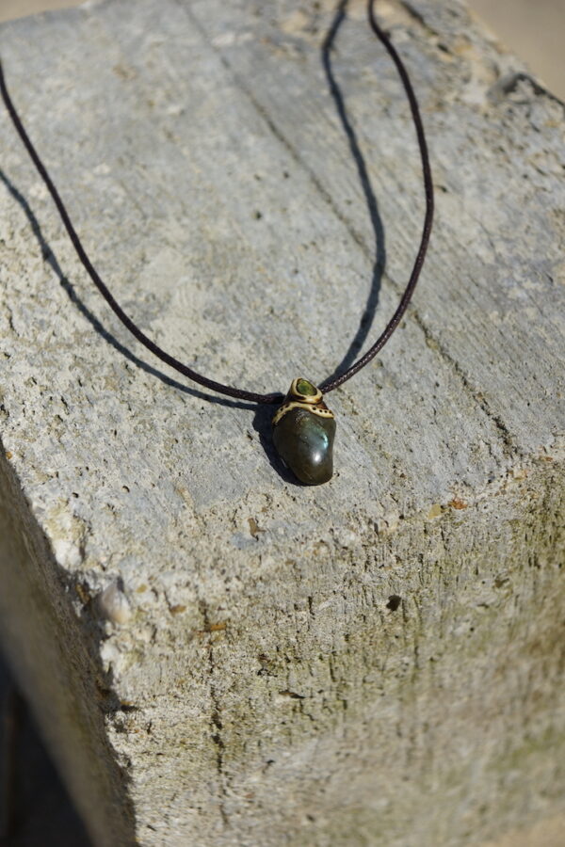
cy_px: 424
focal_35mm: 75
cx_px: 282
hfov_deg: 18.2
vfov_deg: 27.0
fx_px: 1765
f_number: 4.5
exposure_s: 1/3000
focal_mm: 50
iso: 250
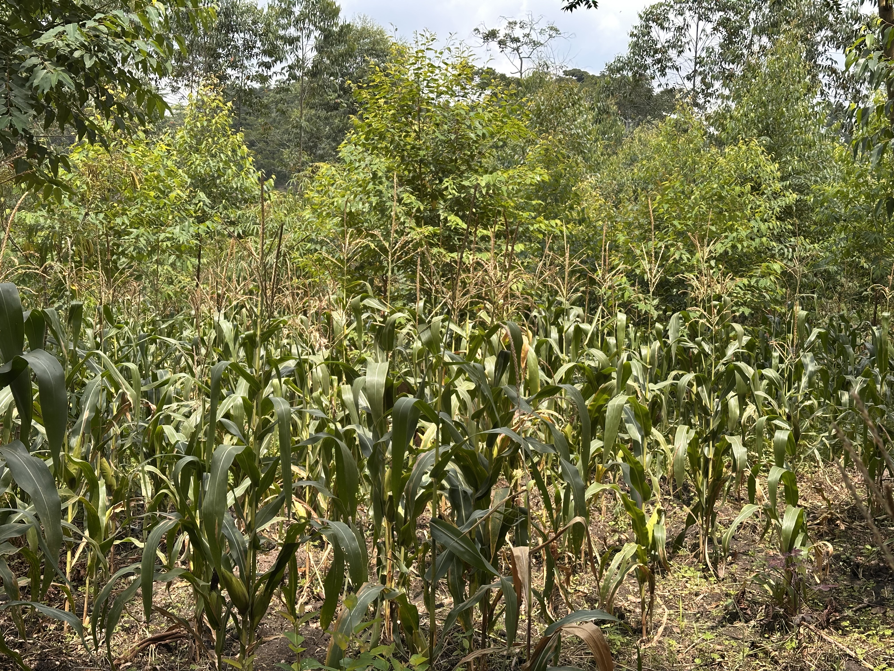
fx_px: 1240
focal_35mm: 48
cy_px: 336
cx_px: 447
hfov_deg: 39.7
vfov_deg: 30.3
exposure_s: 1/1145
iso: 64
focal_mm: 6.86
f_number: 1.78
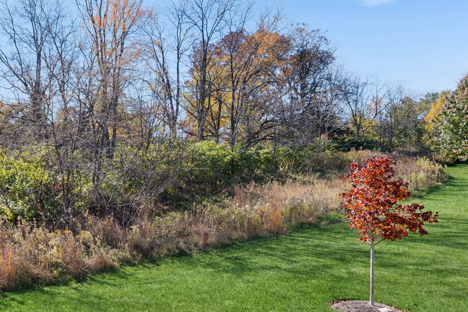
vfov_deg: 36.9
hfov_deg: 48.3
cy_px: 164
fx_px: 468
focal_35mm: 36
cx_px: 58
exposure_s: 1/200
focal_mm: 12
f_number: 8
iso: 250
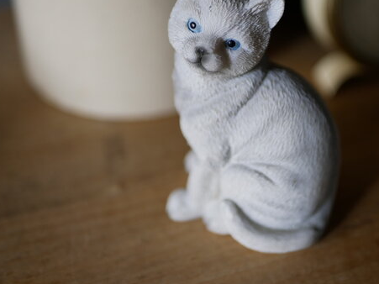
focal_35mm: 71
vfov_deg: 20.6
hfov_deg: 27.3
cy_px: 97
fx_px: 777
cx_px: 236
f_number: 1.7
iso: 400
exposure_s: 1/125
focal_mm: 25
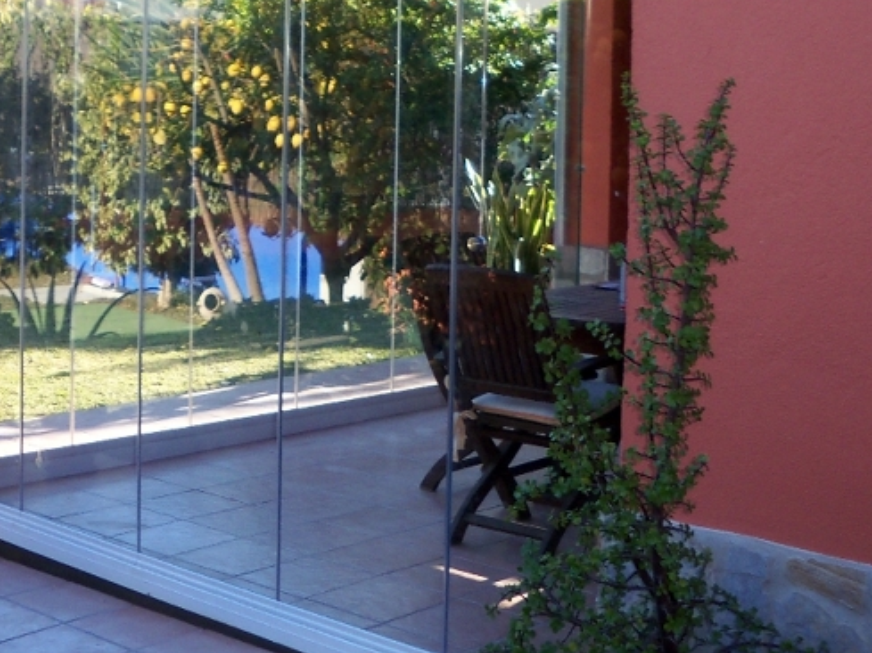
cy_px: 65
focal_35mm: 70
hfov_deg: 27.8
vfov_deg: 20.6
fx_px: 1762
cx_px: 371
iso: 80
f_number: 3.5
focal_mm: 6.3
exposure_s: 1/100
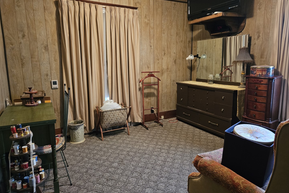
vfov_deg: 53.1
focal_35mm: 24
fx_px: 193
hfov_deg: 73.7
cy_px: 91
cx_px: 144
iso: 640
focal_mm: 5.4
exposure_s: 1/24
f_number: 1.8
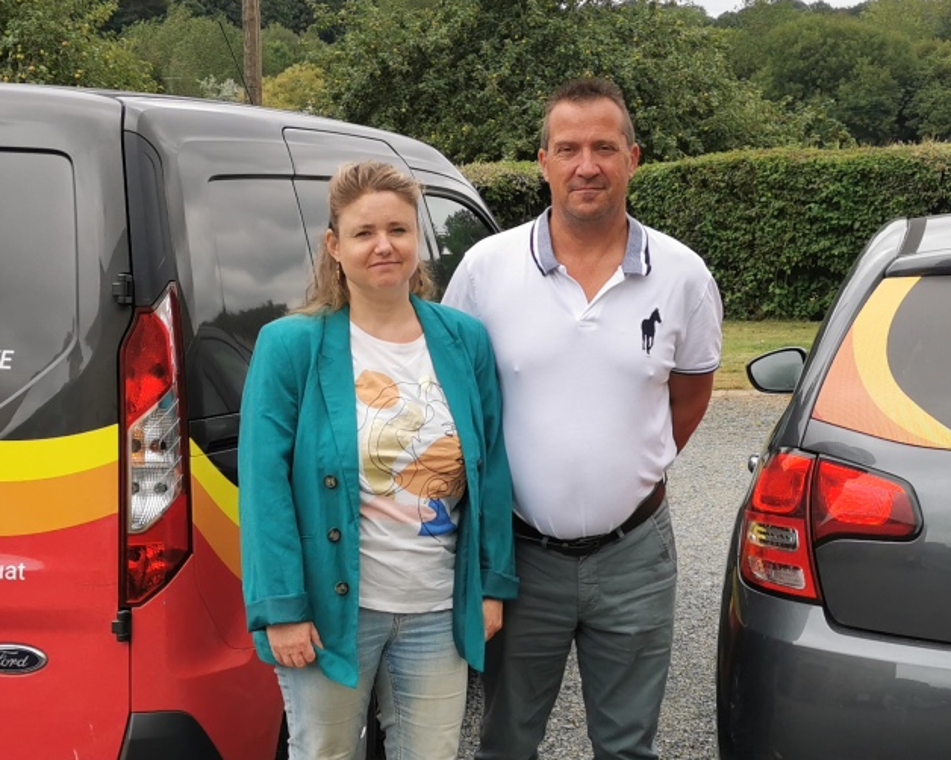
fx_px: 1210
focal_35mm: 43
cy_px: 486
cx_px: 359
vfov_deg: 34.7
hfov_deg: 42.6
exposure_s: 1/838
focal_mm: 5.58
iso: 50
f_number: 1.8
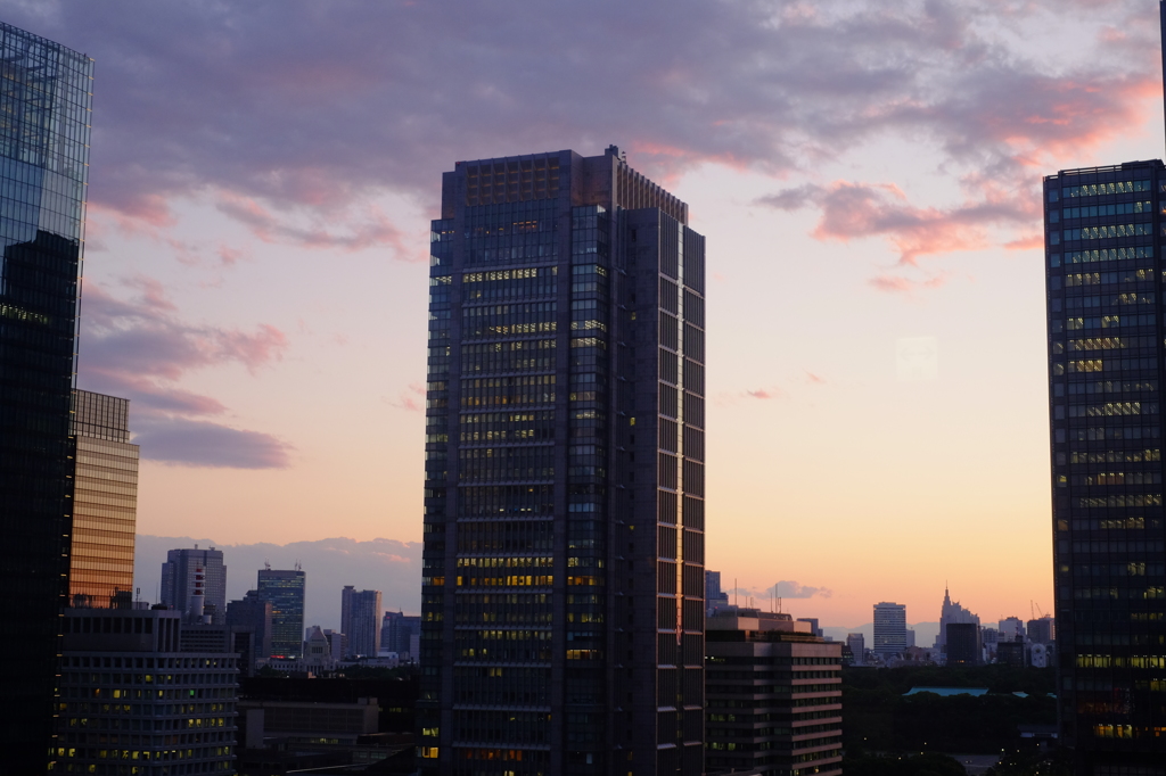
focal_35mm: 53
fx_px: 1716
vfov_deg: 25.5
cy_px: 388
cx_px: 583
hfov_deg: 37.5
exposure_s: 1/75
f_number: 5.6
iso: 800
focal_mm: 35
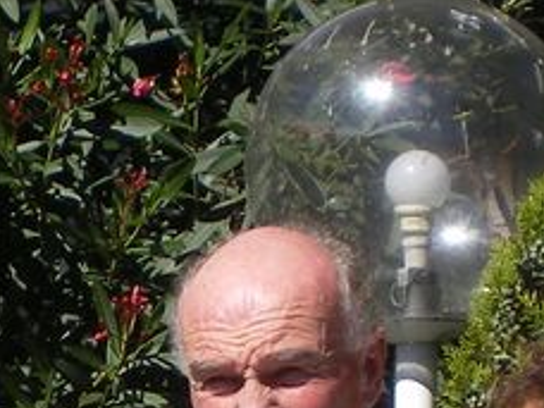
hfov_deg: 11.3
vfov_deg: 8.6
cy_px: 379
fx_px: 2687
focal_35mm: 171
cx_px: -141
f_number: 4.6
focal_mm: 6.3
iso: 64
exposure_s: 1/400
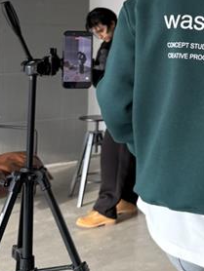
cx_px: 251
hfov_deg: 19.9
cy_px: 43
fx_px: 541
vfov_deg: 27.4
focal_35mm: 69
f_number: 1.78
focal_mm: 6.76
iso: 64
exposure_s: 1/227
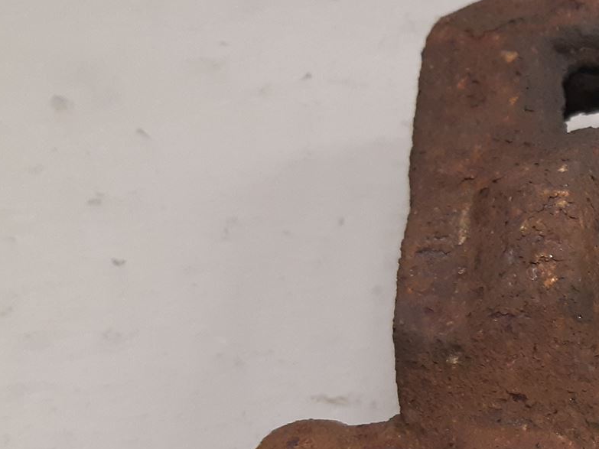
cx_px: 752
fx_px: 1177
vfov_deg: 21.5
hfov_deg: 25.2
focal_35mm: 68
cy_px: 318
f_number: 1.7
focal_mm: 3.93
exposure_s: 1/50
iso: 200
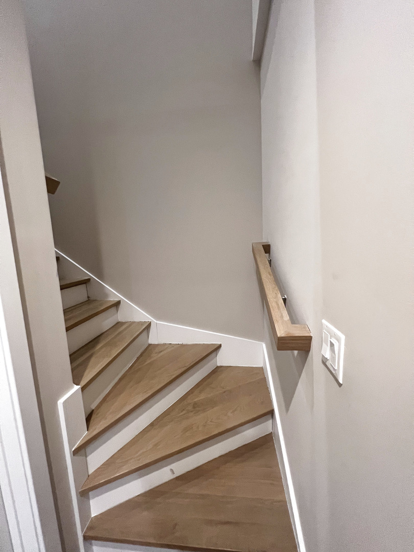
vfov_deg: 106.2
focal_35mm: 13
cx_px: 207
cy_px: 276
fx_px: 207
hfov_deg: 89.9
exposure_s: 1/60
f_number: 1.8
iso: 400
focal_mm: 1.57
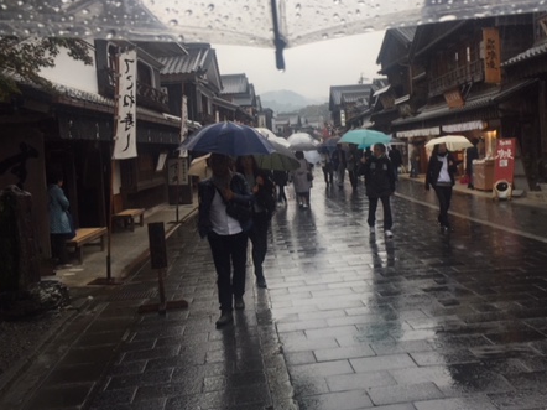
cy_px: 162
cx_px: 308
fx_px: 663
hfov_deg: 44.7
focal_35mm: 42
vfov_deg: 34.2
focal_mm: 4.15
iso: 32
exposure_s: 1/255
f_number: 2.2
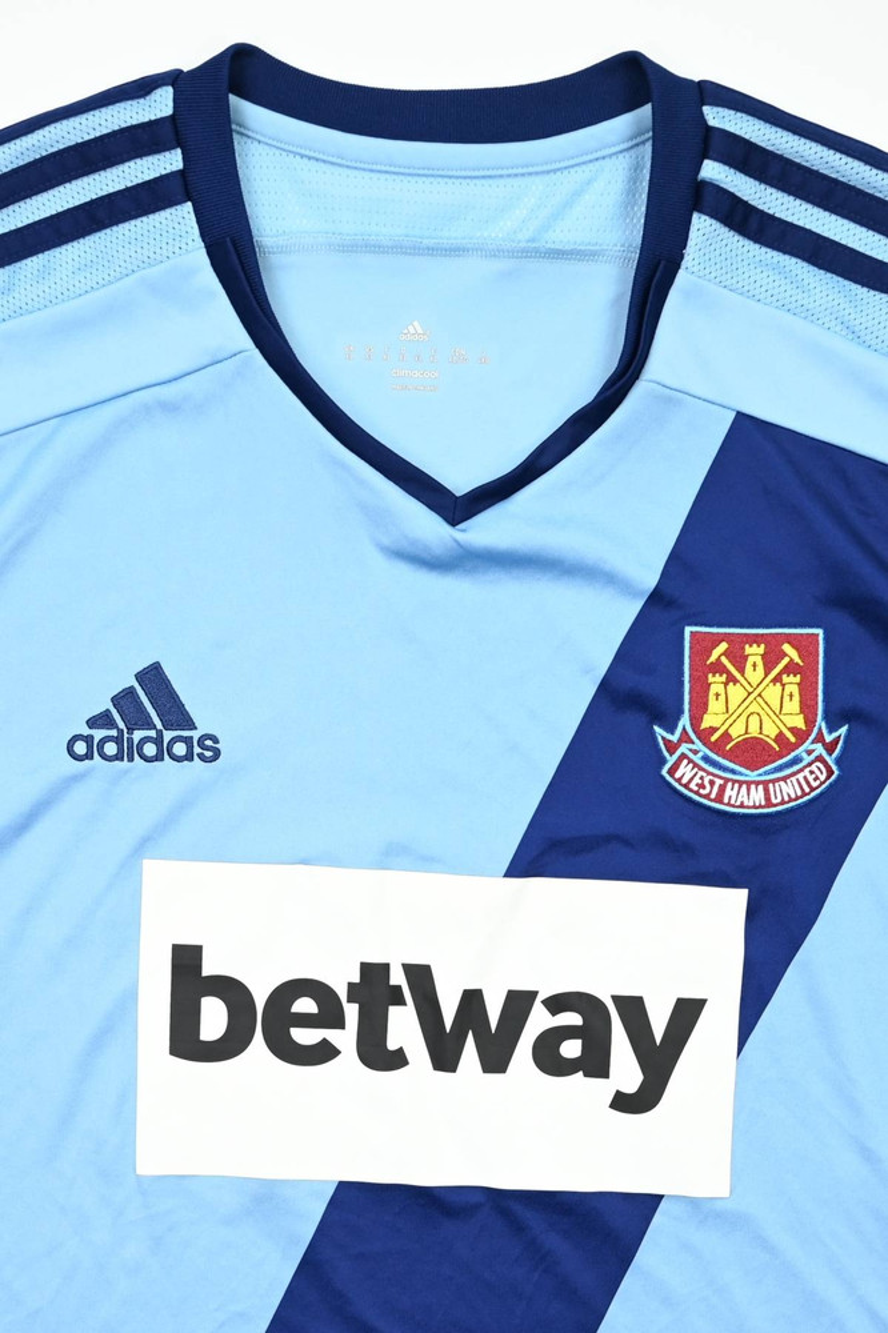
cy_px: 666
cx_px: 444
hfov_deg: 53.1
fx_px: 889
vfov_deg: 73.8
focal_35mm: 24
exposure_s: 1/125
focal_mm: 24
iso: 200
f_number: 4.8
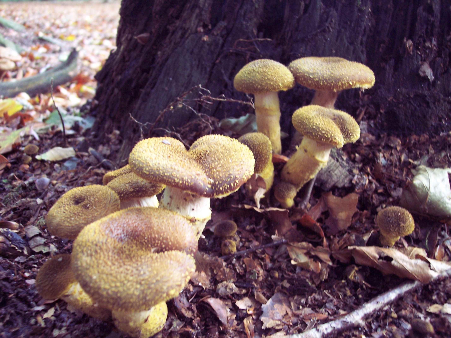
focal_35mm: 39
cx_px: 226
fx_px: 508
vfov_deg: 36.8
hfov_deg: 47.9
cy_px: 169
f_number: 3.4
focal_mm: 8
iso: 200
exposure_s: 1/8
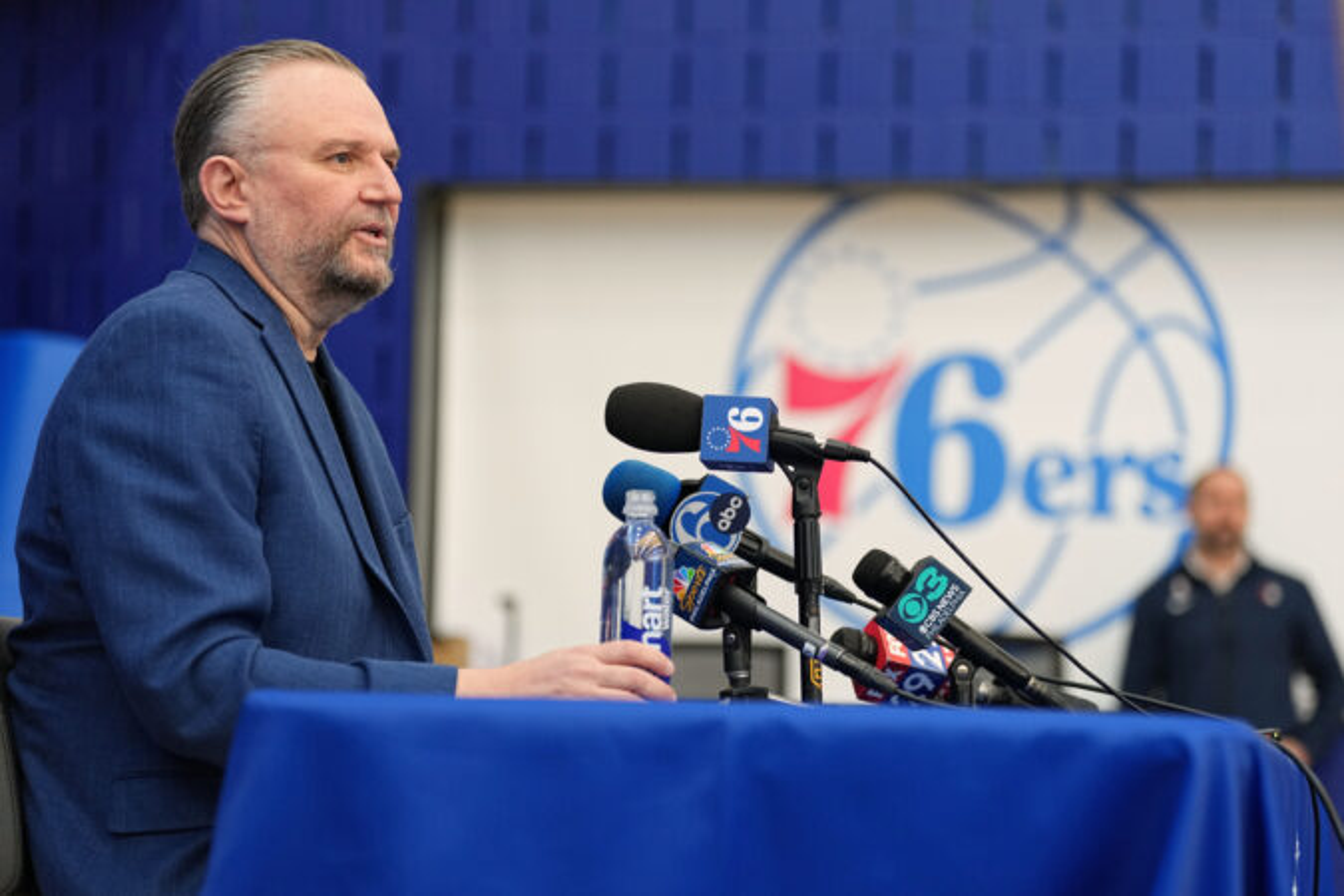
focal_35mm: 103
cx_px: 672
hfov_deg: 19.8
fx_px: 3845
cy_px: 448
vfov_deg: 13.3
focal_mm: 103
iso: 1000
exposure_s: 1/320
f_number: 2.8
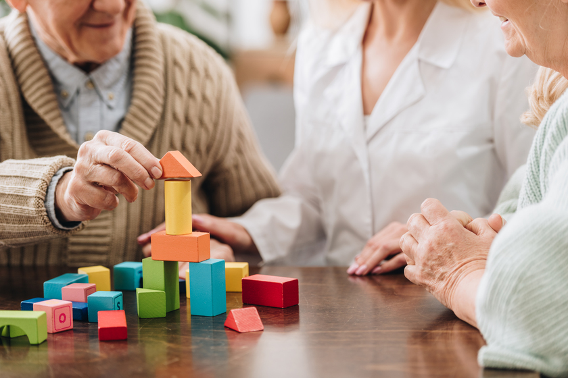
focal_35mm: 110
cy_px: 189
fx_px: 1735
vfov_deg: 12.5
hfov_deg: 18.6
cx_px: 284
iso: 100
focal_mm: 110
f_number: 3.2
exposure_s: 1/200
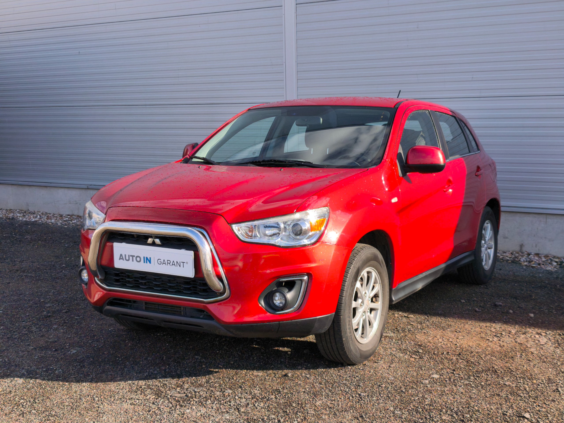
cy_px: 212
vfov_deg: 31.5
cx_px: 282
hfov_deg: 41.2
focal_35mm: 46
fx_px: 749
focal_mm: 6.57
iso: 50
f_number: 1.6
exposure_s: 1/1723
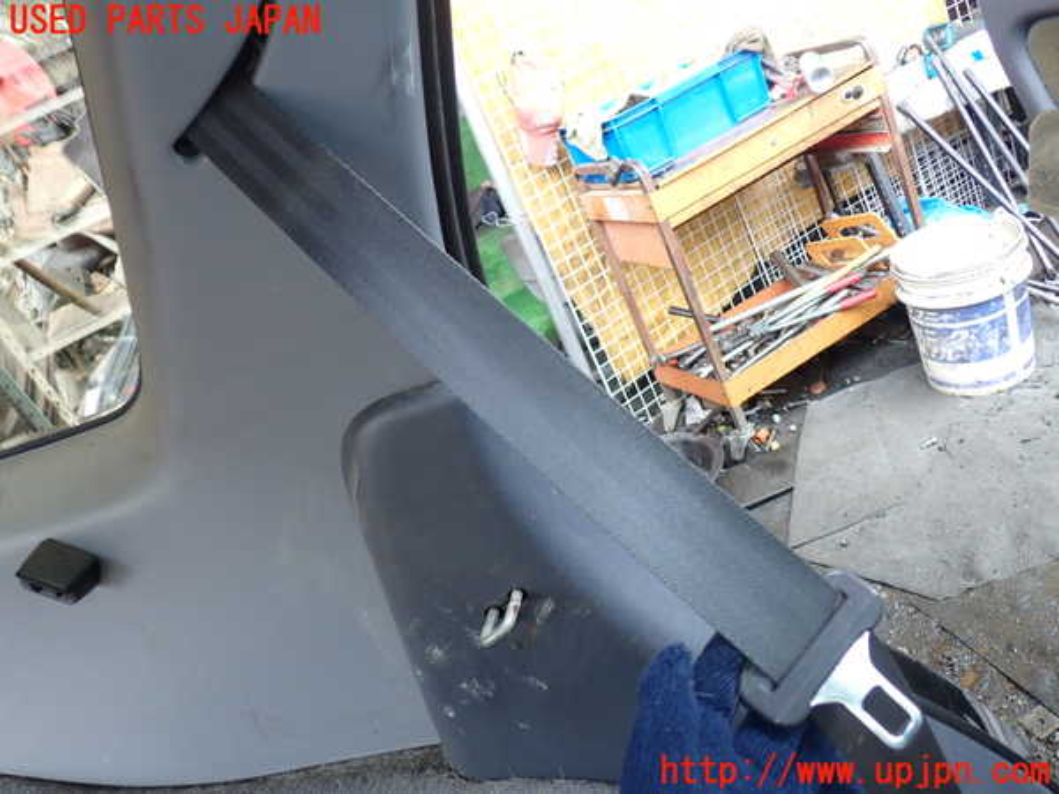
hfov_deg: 60.0
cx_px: 530
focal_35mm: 30
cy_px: 397
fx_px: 918
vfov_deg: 46.8
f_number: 2.3
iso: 200
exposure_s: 1/30
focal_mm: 5.4
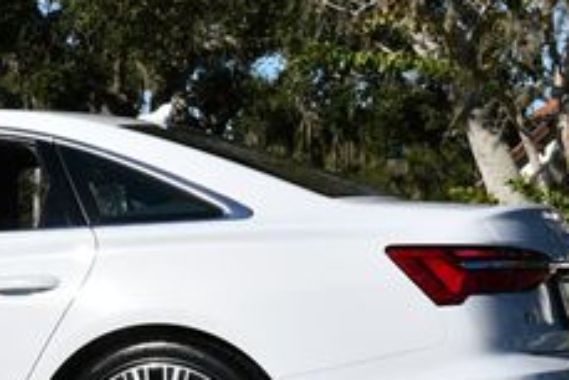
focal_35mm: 140
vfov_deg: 9.8
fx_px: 2214
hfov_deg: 14.2
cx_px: -112
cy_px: 147
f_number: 9
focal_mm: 25
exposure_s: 1/400
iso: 100
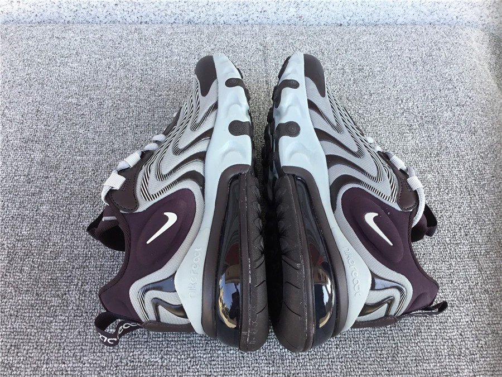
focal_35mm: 31
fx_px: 450
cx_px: 251
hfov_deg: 58.4
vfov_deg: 45.4
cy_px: 188
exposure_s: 1/100
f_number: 2.4
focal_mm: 3.3
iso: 32
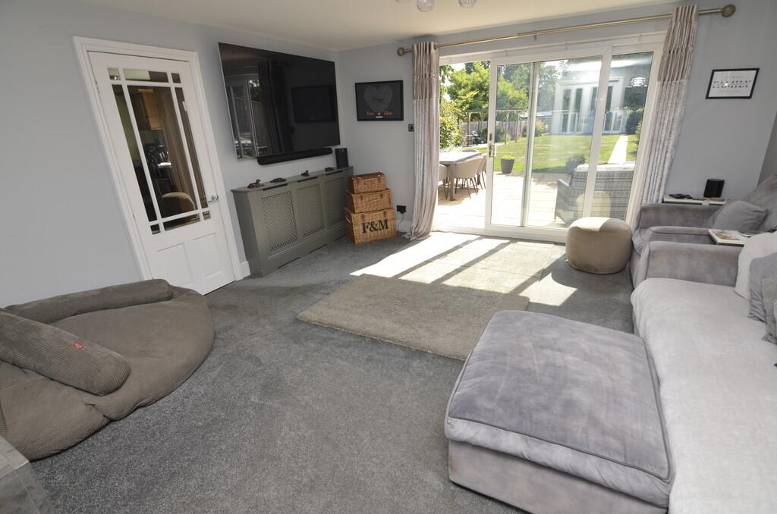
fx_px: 355
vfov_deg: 71.8
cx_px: 388
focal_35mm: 16
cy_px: 257
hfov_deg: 95.1
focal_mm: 11
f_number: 5.6
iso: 140
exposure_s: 1/125
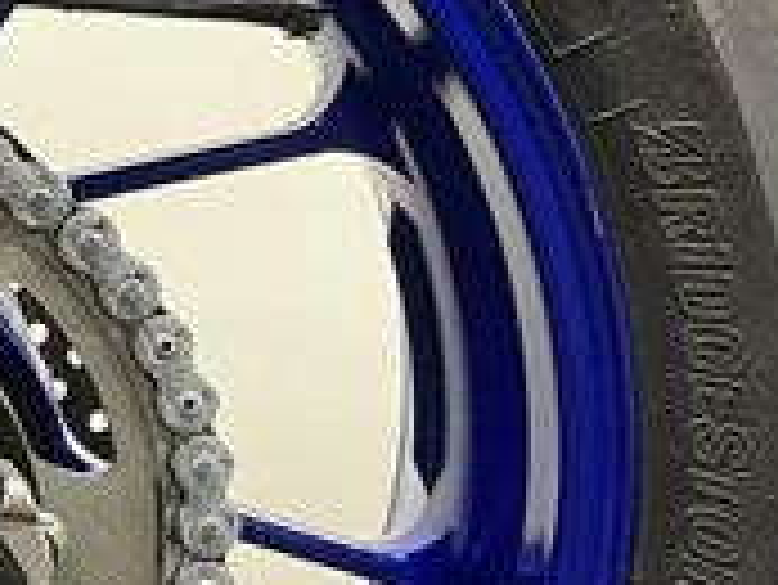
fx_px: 2159
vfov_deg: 15.4
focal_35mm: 96
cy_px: 392
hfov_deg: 18.9
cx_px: -234
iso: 500
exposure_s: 1/50
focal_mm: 5.1
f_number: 1.6
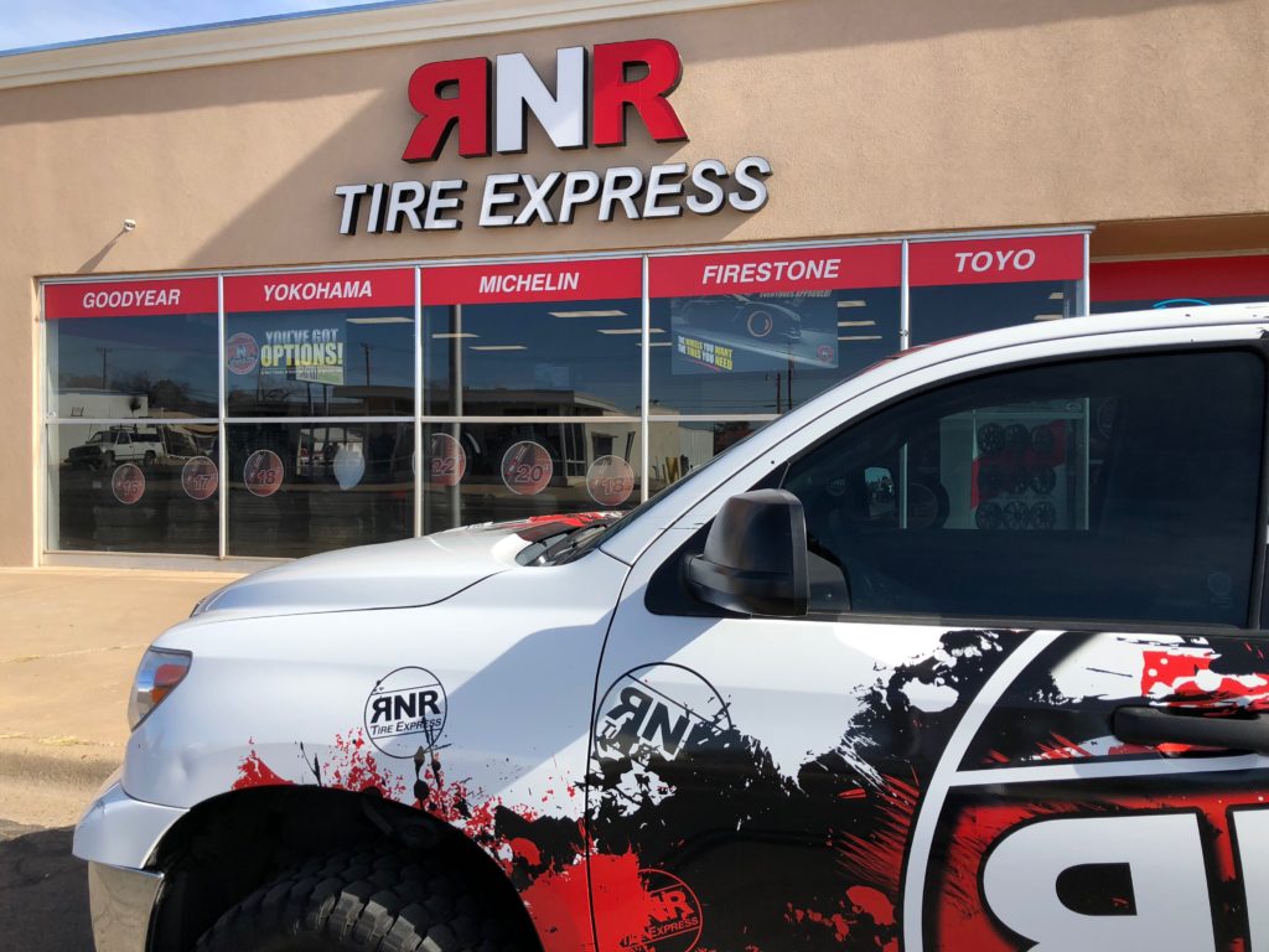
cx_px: 634
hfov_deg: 63.4
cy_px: 476
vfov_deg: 49.7
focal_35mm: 28
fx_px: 1026
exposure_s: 1/1656
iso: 20
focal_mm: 3.99
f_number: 1.8
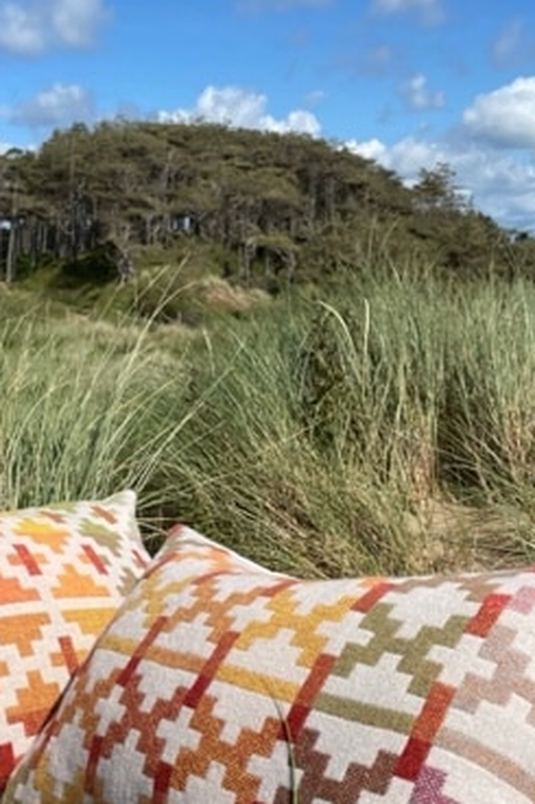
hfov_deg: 28.3
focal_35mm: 47
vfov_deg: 41.8
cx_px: 148
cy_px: 474
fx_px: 1049
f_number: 1.6
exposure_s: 1/5814
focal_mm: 4.2
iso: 32
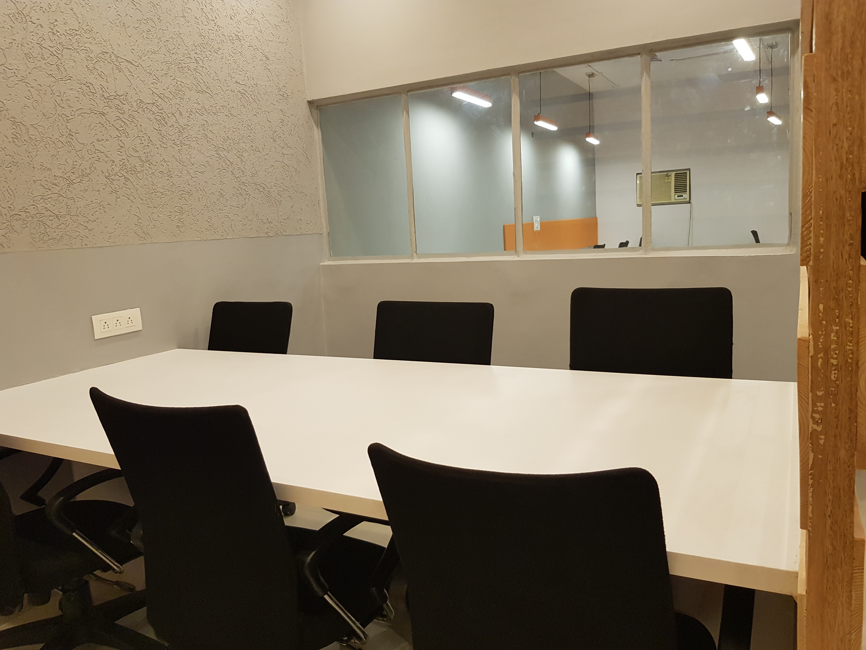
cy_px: 325
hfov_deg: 67.3
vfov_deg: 53.1
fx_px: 650
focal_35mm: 26
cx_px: 433
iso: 125
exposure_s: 1/50
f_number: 1.7
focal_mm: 4.2
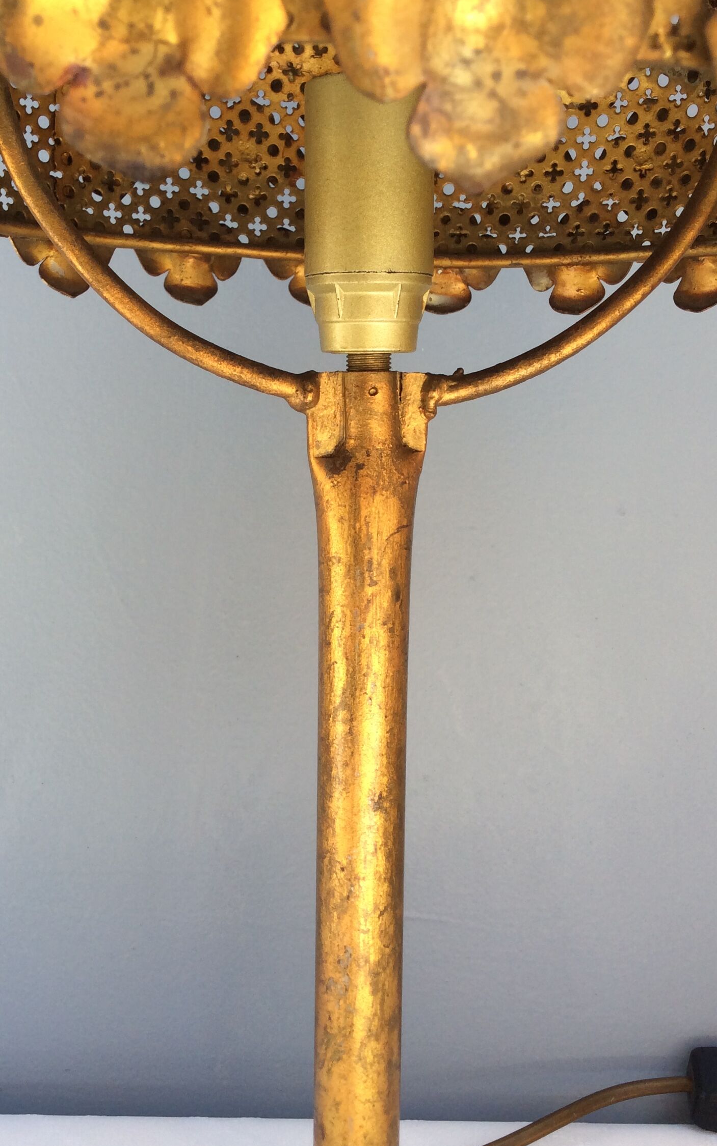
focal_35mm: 39
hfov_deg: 32.8
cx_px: 347
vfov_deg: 50.4
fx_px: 1219
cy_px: 550
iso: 32
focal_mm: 3.3
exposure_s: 1/173
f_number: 2.4
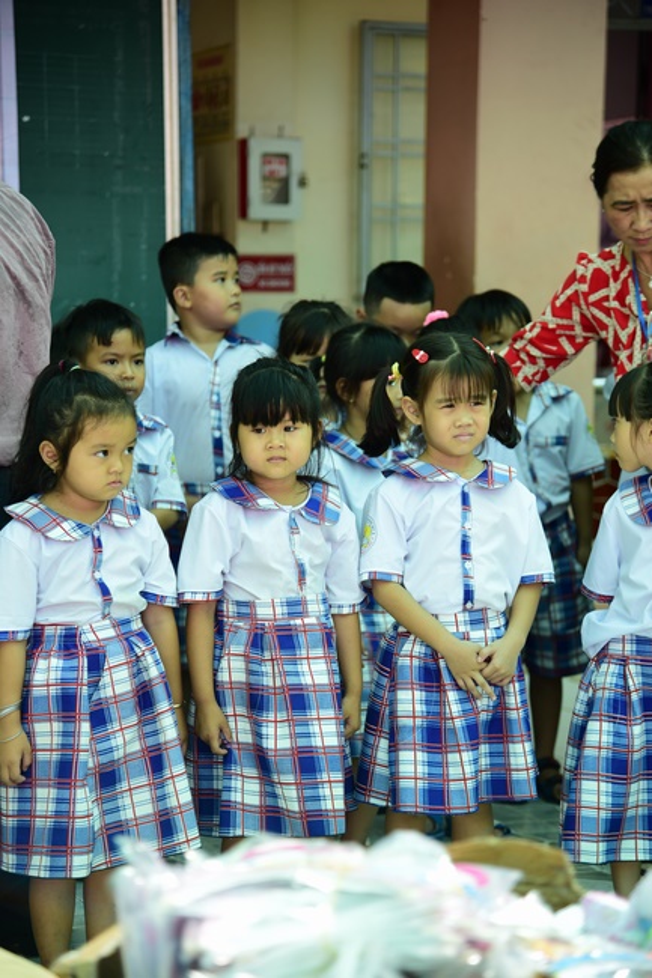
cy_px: 489
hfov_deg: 13.7
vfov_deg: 20.4
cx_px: 326
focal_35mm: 100
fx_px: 2718
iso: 160
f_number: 4
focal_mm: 100
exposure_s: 1/125
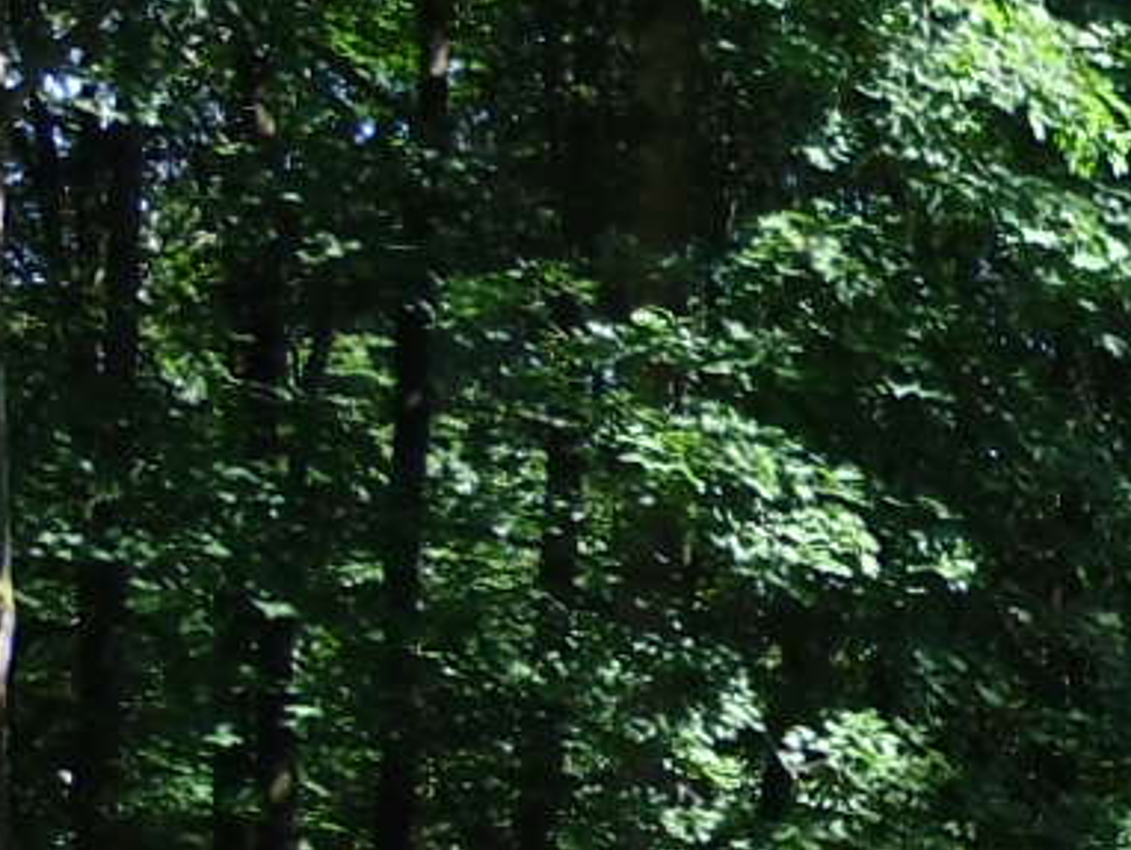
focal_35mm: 166
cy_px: 1229
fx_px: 5427
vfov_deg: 8.8
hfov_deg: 11.4
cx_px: 1729
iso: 80
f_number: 3.3
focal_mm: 5.6
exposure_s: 1/197
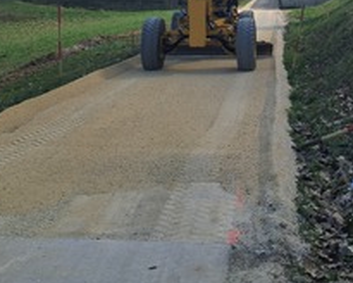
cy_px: -5
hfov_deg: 32.3
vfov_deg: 24.9
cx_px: 224
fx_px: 606
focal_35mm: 58
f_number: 1.8
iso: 50
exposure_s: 1/784
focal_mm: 4
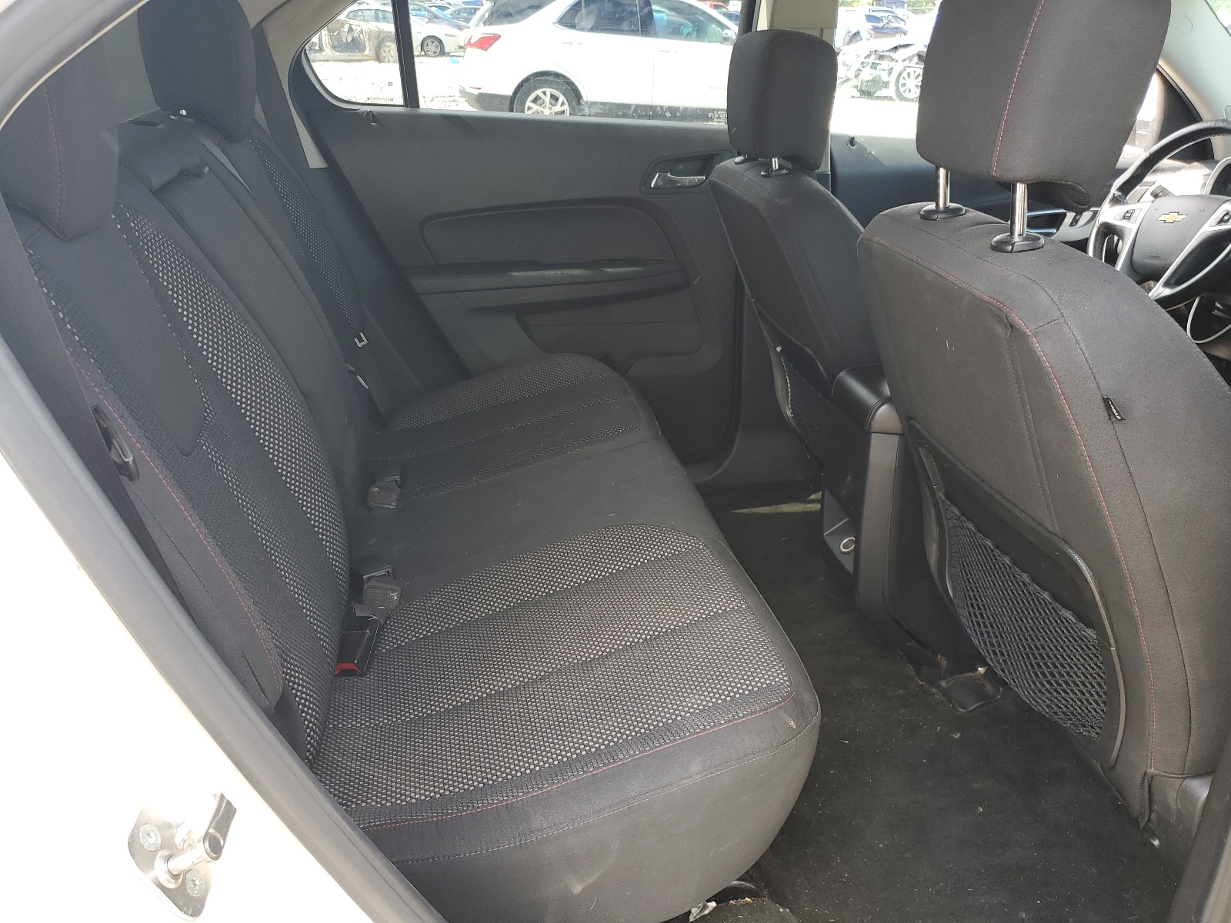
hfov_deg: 67.3
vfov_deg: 53.1
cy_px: 462
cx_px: 616
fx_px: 925
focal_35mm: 26
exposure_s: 1/172
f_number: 1.5
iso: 50
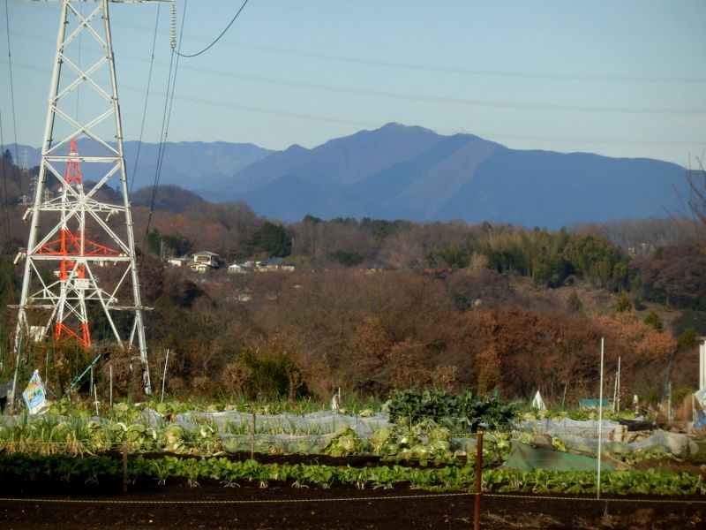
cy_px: 265
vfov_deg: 6.2
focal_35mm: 240
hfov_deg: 8.2
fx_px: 4895
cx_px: 353
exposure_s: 1/320
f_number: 5.8
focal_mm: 42.5
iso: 80
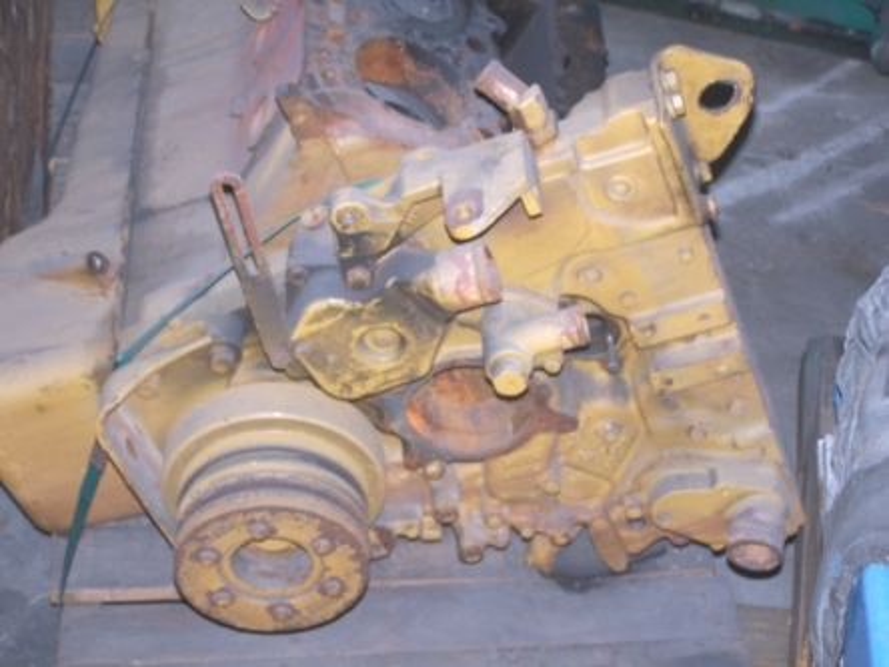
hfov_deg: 23.8
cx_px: 444
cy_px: 334
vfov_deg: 18.0
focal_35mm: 82
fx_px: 2106
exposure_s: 1/90
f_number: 3.2
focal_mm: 13.7
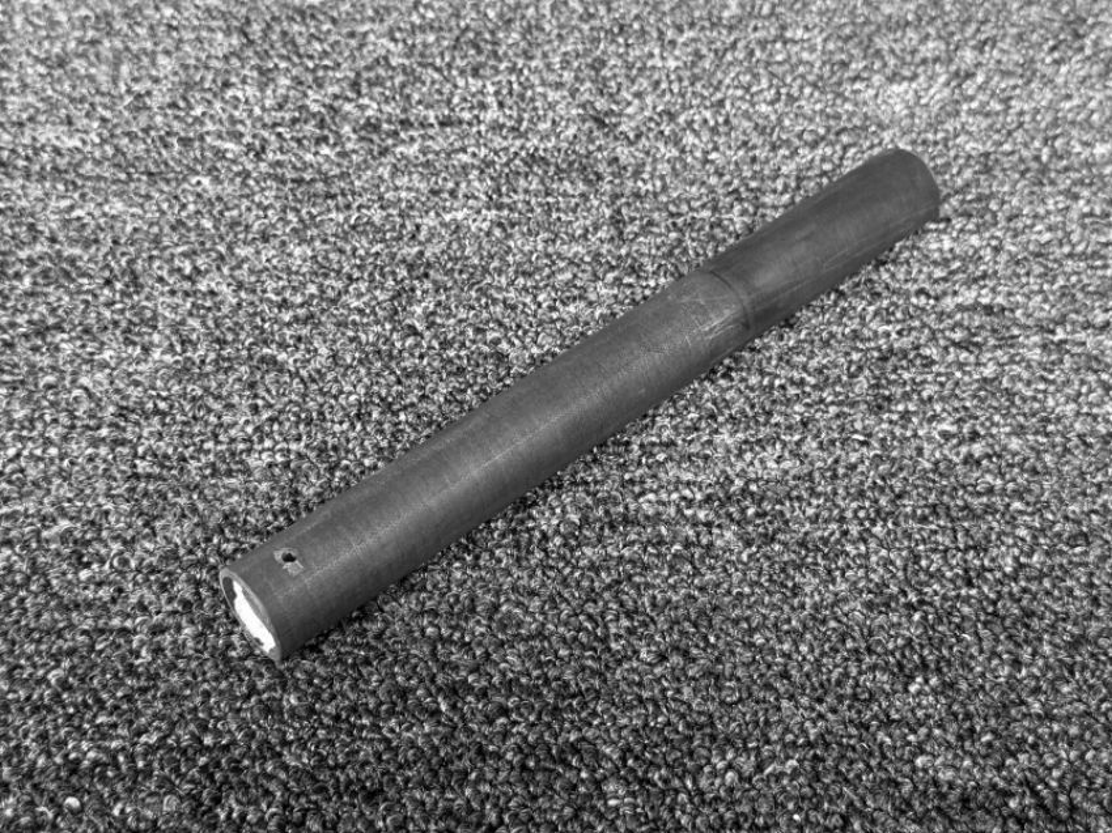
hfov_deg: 39.7
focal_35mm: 48
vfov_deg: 30.3
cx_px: 556
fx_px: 1542
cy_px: 416
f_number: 1.78
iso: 320
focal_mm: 6.76
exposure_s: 1/40
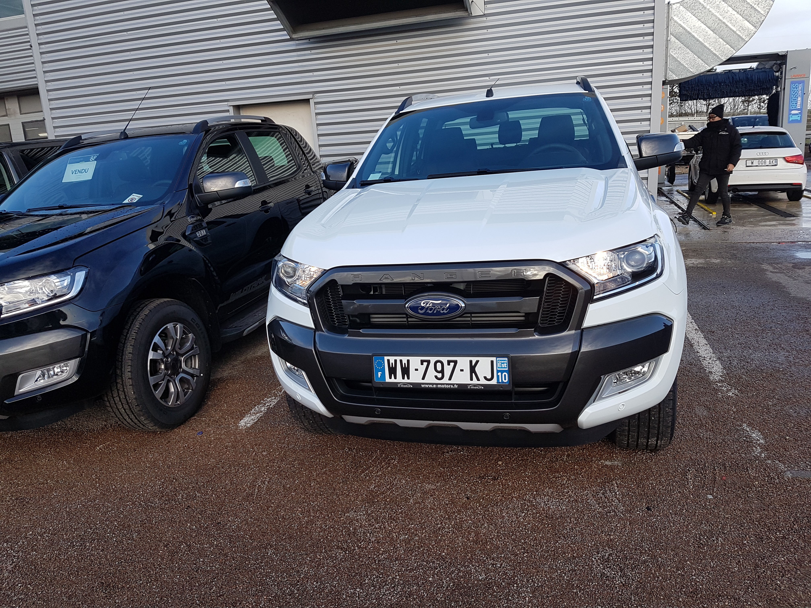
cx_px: 406
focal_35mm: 26
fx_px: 609
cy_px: 304
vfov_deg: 53.1
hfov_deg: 67.3
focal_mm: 4.2
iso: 40
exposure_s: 1/634
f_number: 1.7
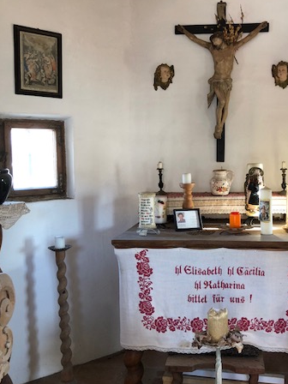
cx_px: 204
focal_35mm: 40
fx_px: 444
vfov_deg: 46.8
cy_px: 194
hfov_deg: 35.4
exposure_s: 1/20
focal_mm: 4
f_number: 1.8
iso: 40
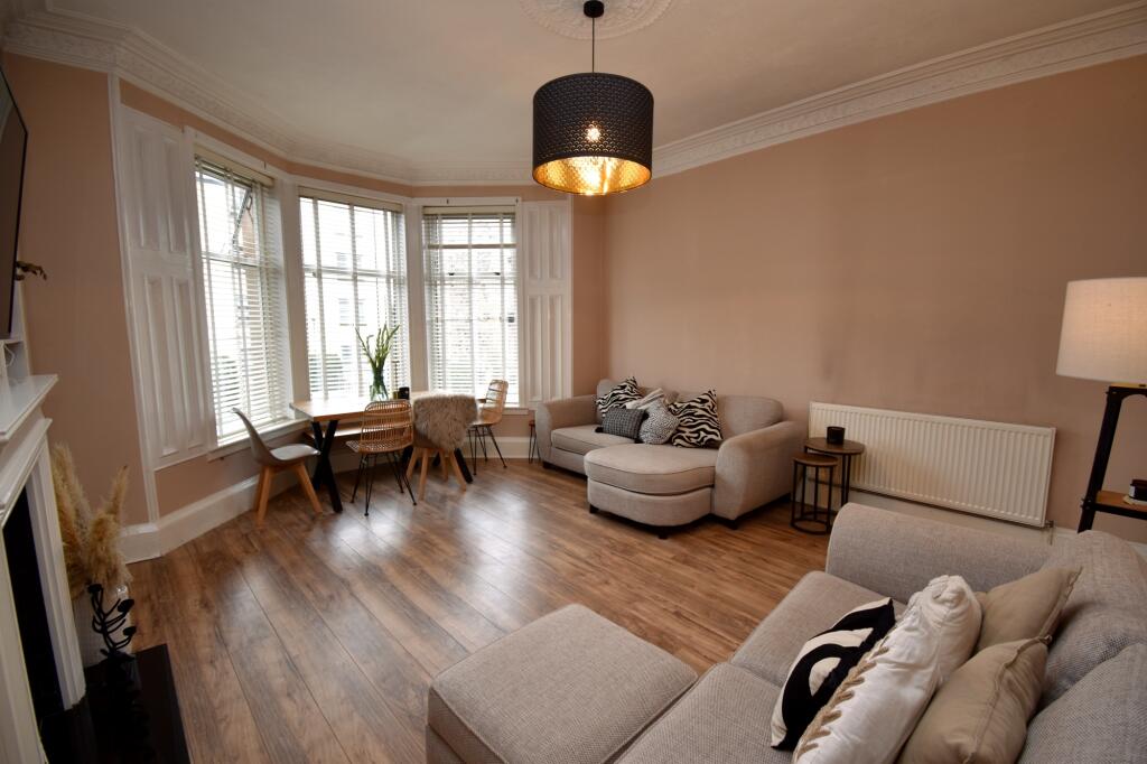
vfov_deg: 77.3
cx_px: 574
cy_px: 382
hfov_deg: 100.4
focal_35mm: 15
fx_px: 478
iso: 100
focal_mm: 10
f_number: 4.5
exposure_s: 1/15
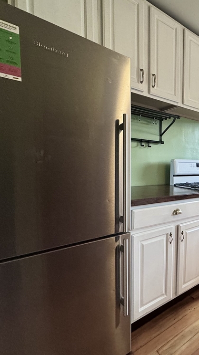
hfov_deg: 46.6
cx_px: 190
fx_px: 197
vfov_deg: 83.9
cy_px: 179
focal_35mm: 21
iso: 400
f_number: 2.2
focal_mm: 2.22
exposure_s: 1/60
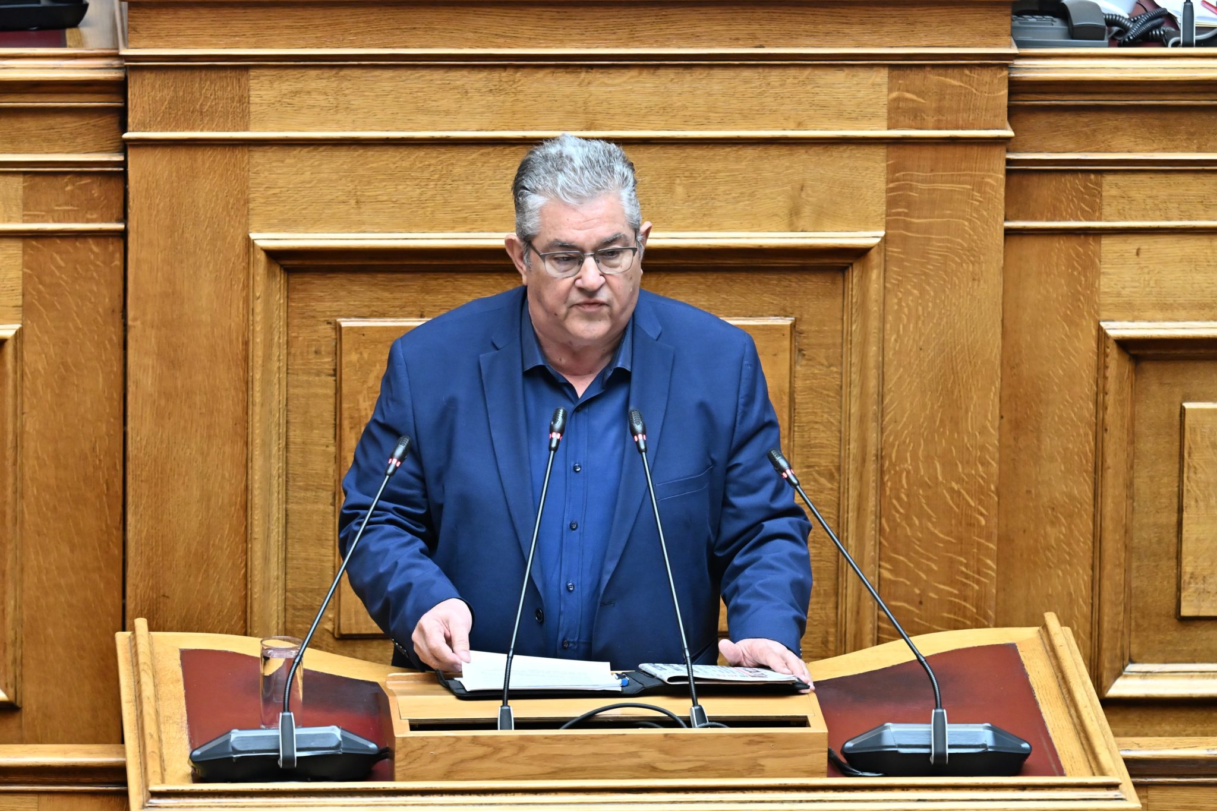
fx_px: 11154
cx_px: 608
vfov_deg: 4.2
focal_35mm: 330
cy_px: 406
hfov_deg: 6.2
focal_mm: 330
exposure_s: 1/250
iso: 4000
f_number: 6
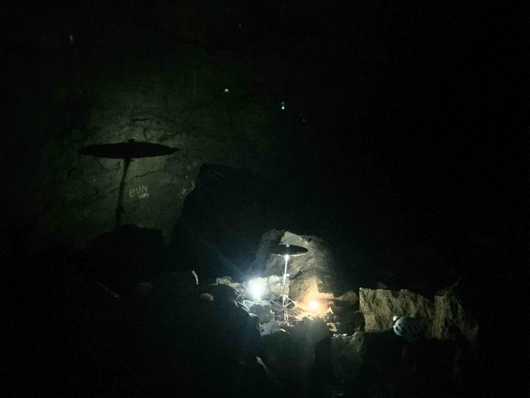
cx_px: 265
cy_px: 199
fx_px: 444
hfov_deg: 61.7
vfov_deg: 48.2
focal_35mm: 29
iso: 2000
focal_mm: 4.15
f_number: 2.2
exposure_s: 1/15
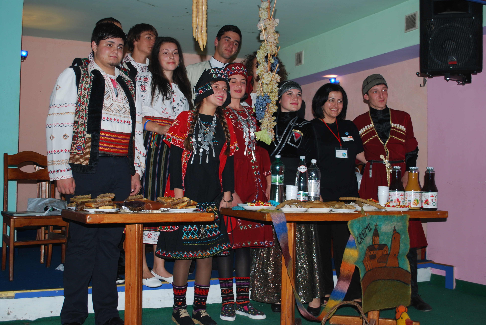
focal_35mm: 39
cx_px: 243
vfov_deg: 34.3
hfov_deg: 49.5
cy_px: 162
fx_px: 527
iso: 200
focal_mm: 26
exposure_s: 1/60
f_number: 4.5
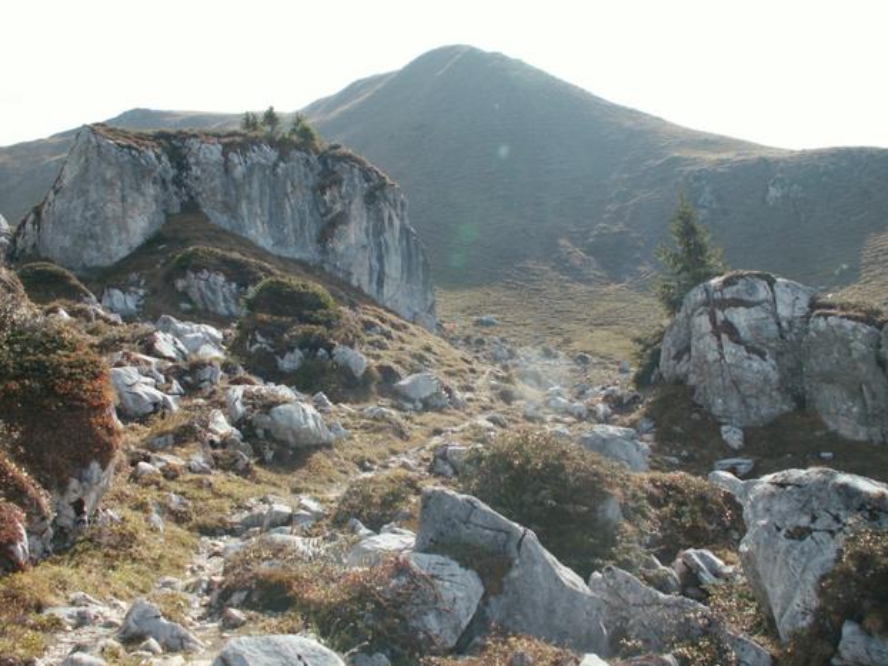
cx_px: 434
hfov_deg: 51.3
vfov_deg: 39.7
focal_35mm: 36
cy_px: 338
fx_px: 924
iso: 50
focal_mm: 5.86
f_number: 3.2
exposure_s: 1/320
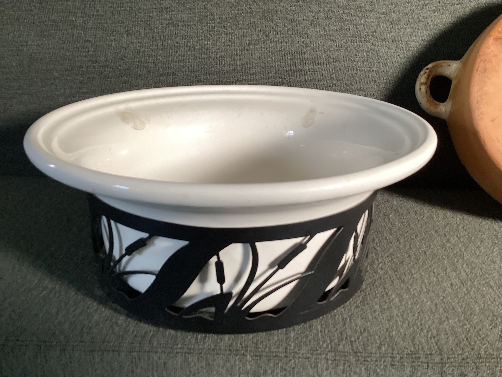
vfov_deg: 45.4
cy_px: 188
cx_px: 251
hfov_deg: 58.3
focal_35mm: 31
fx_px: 450
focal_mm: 3.3
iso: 160
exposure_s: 1/50
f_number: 2.4
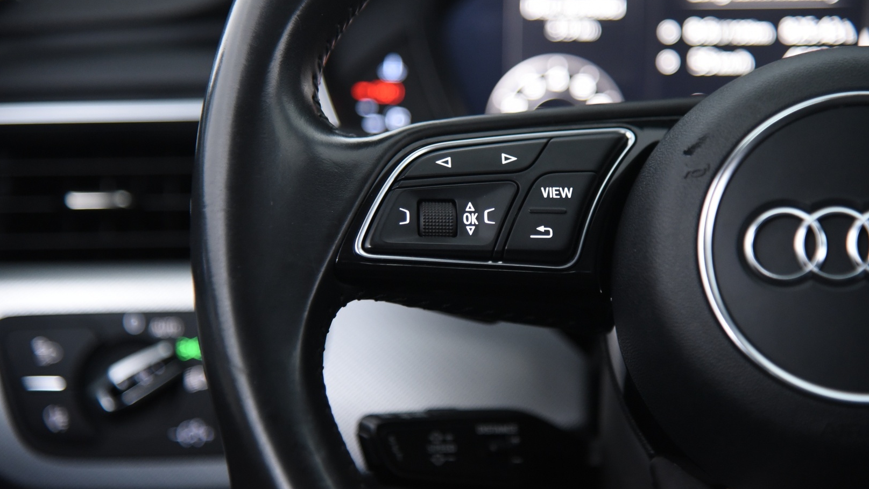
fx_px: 2903
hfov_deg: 17.0
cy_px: 208
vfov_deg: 9.6
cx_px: 434
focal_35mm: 126
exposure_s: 1/25
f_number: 4
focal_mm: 120
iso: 4000
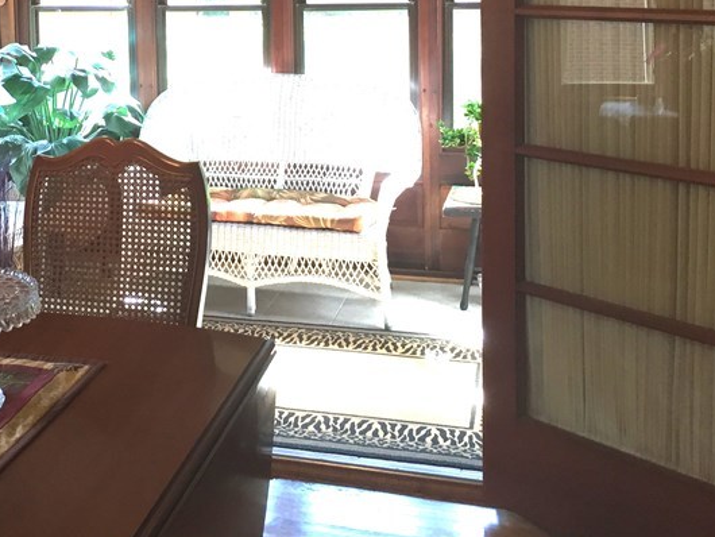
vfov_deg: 25.3
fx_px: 1157
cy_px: 51
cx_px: 130
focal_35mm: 56
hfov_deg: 33.2
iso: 32
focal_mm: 4.15
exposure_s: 1/30
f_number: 2.2
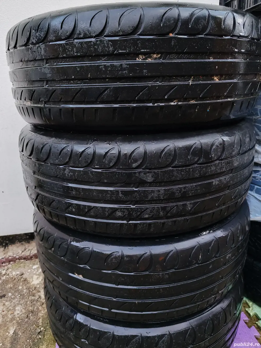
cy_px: 174
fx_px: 272
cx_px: 130
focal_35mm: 27
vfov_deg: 65.3
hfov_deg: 51.3
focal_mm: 6.12
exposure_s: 1/50
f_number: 1.9
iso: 1250
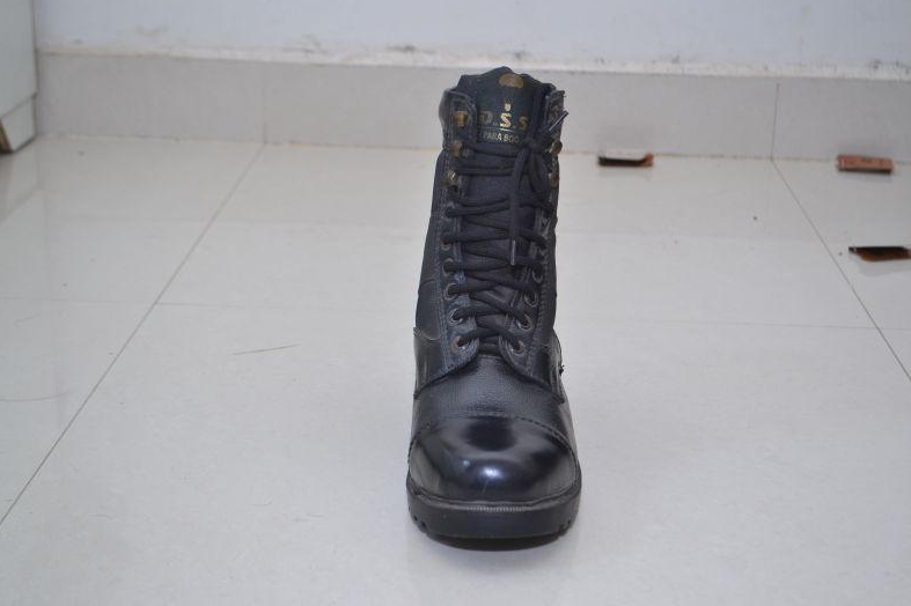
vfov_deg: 22.2
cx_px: 458
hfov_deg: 32.9
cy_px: 304
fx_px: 1543
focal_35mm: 61
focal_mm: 40
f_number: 5.6
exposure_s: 1/125
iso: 400
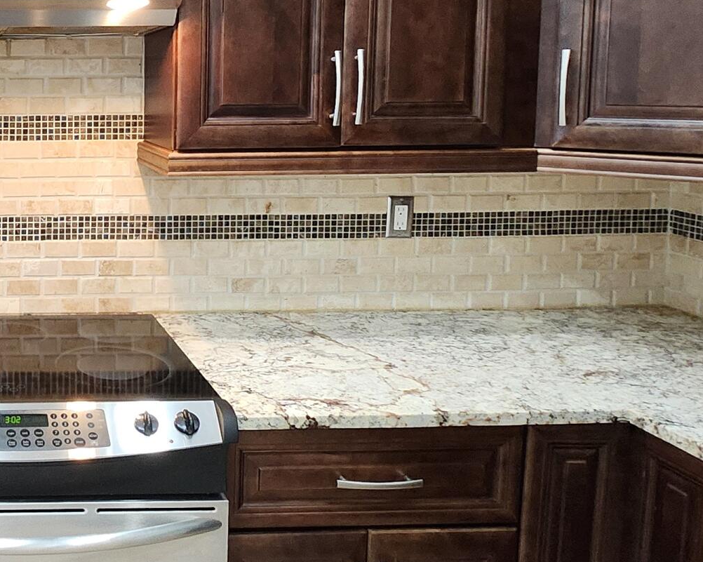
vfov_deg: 38.2
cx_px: -27
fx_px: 790
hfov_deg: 40.8
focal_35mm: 38
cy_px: 144
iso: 320
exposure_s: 1/40
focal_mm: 1.74
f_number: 2.2
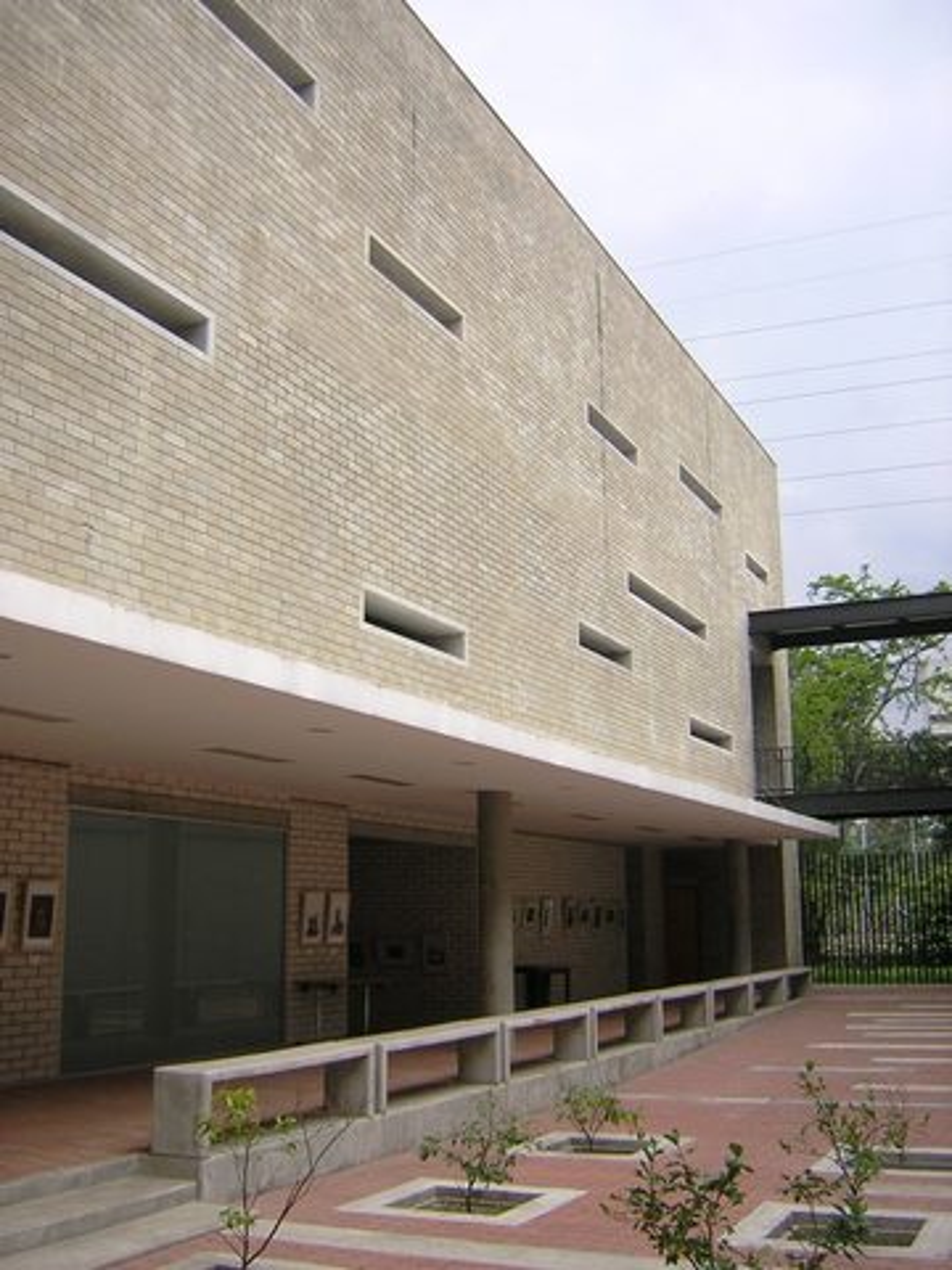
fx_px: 1320
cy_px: 635
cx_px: 476
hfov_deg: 39.7
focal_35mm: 36
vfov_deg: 51.4
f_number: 2.6
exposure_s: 1/543
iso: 100
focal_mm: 4.7
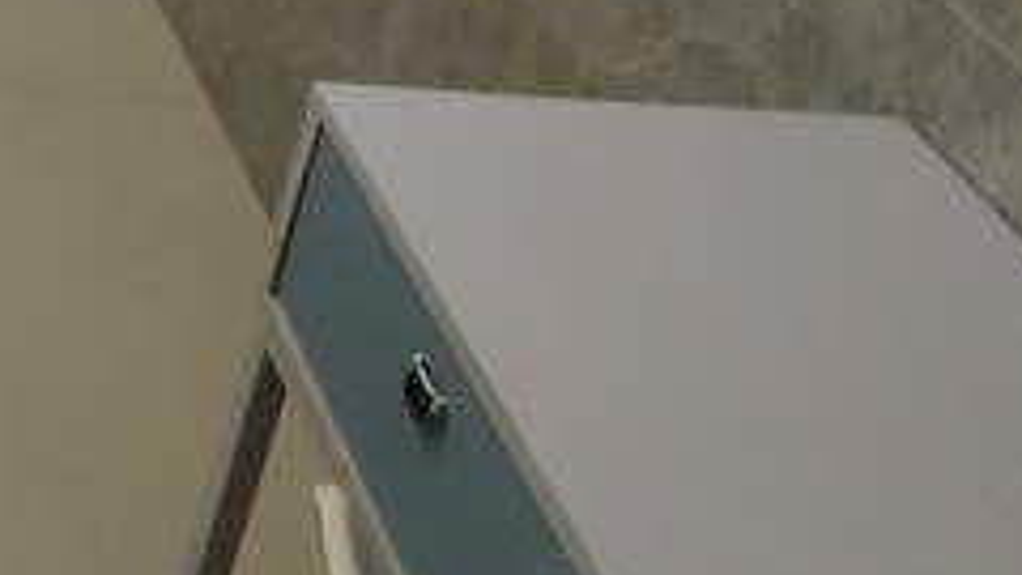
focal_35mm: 58
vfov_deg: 16.3
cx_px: -622
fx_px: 1572
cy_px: -554
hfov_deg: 24.7
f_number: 2.2
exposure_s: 1/50
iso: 80
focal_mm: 1.68
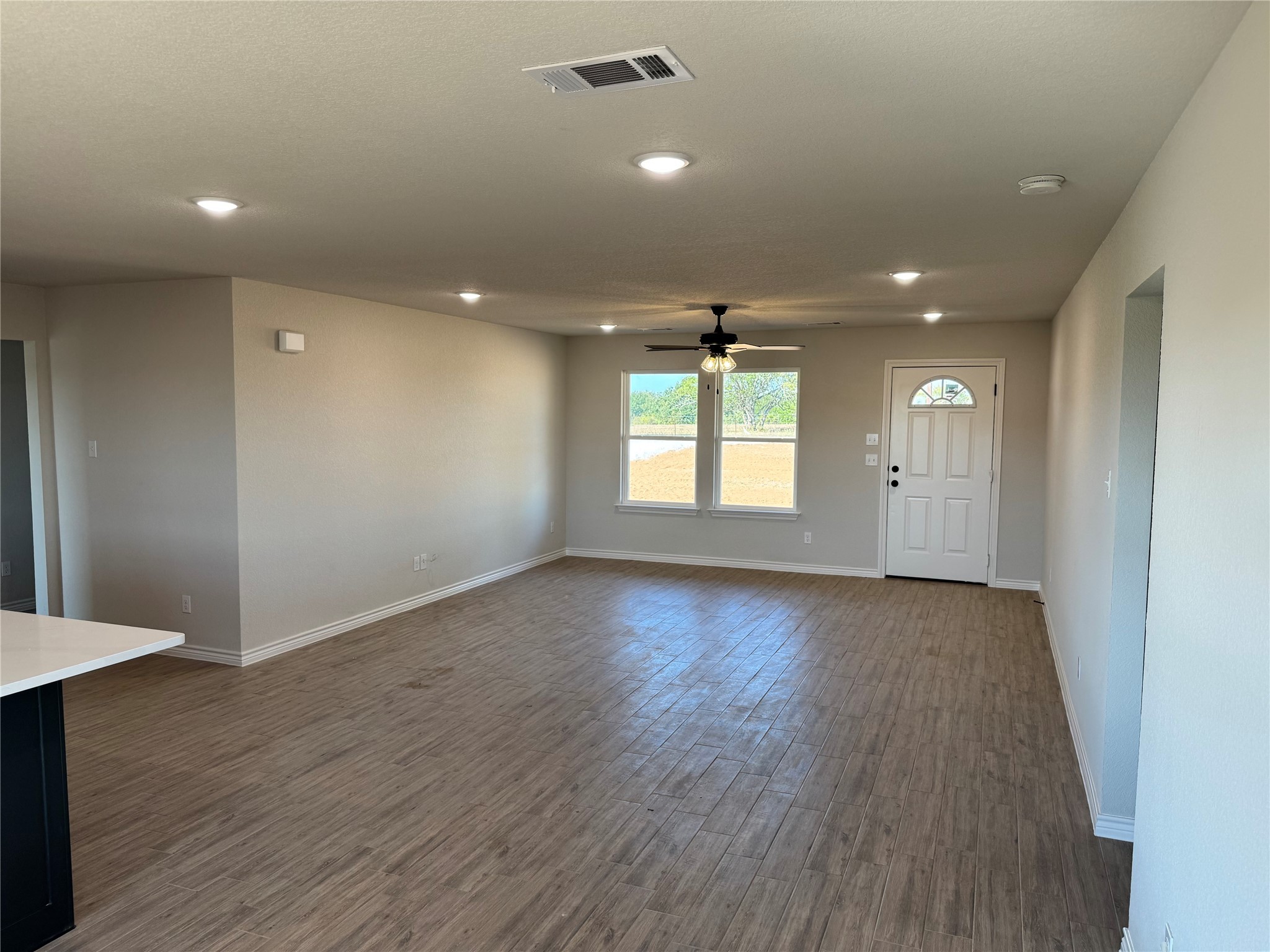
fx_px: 881
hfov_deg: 71.6
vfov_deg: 56.8
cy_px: 476
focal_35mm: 24
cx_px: 635
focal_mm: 6.76
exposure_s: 1/159
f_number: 1.78
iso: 100
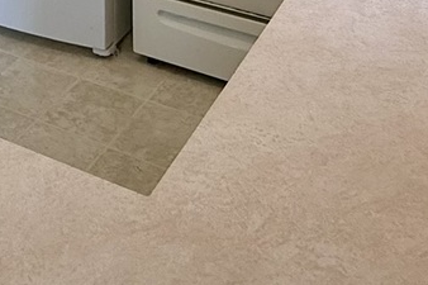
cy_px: -355
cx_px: 115
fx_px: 737
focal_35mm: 62
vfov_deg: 15.3
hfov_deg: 31.9
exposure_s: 1/120
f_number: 2.2
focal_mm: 2.22
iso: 160
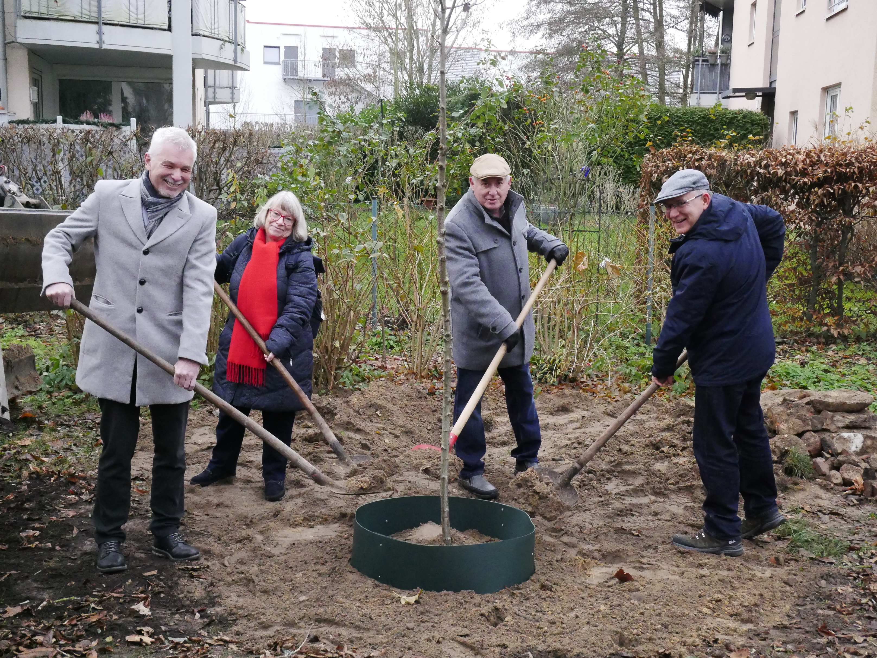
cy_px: 329
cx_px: 438
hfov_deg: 42.9
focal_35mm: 44
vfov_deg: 32.9
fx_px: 1115
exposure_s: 1/320
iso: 6400
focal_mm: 22
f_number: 7.1
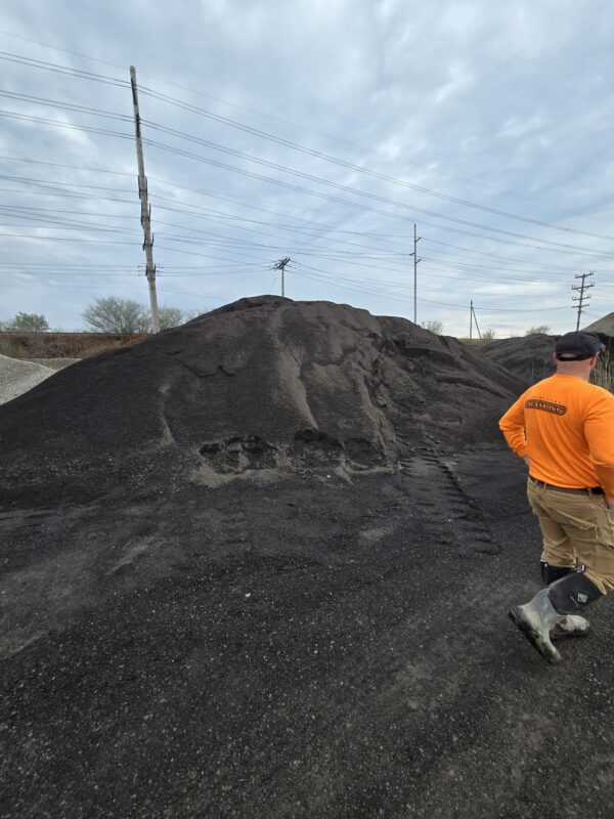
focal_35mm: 13
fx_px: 307
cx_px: 307
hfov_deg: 89.9
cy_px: 410
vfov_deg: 106.2
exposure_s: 1/2000
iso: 160
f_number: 2.2
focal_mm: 2.2
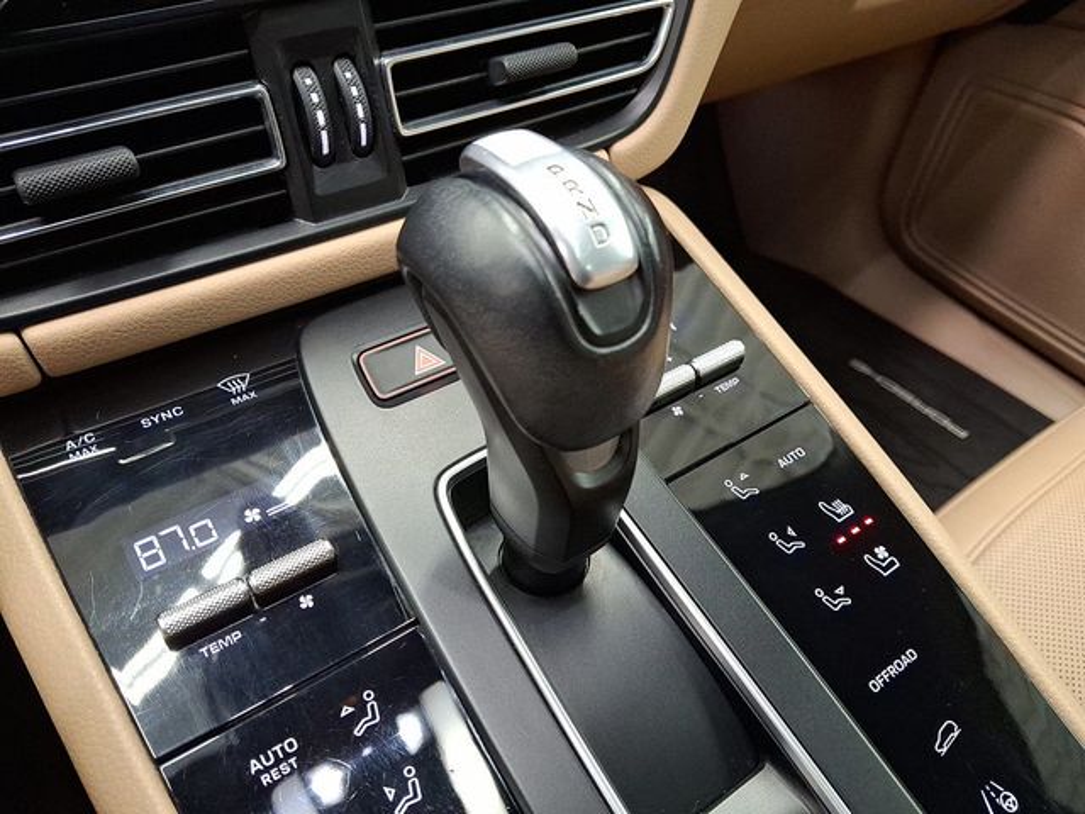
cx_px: 542
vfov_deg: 54.9
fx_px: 784
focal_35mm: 25
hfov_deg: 69.4
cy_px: 407
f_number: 1.8
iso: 271
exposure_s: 1/24
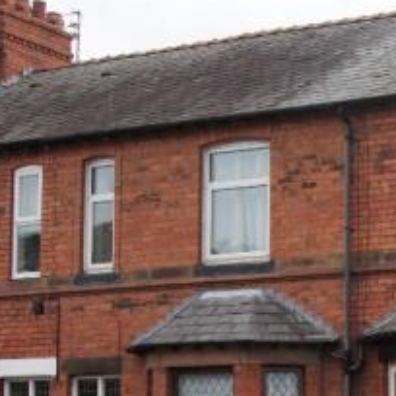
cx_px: 534
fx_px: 1165
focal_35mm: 90
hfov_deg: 17.9
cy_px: 332
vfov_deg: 19.1
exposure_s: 1/160
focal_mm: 22
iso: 200
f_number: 10
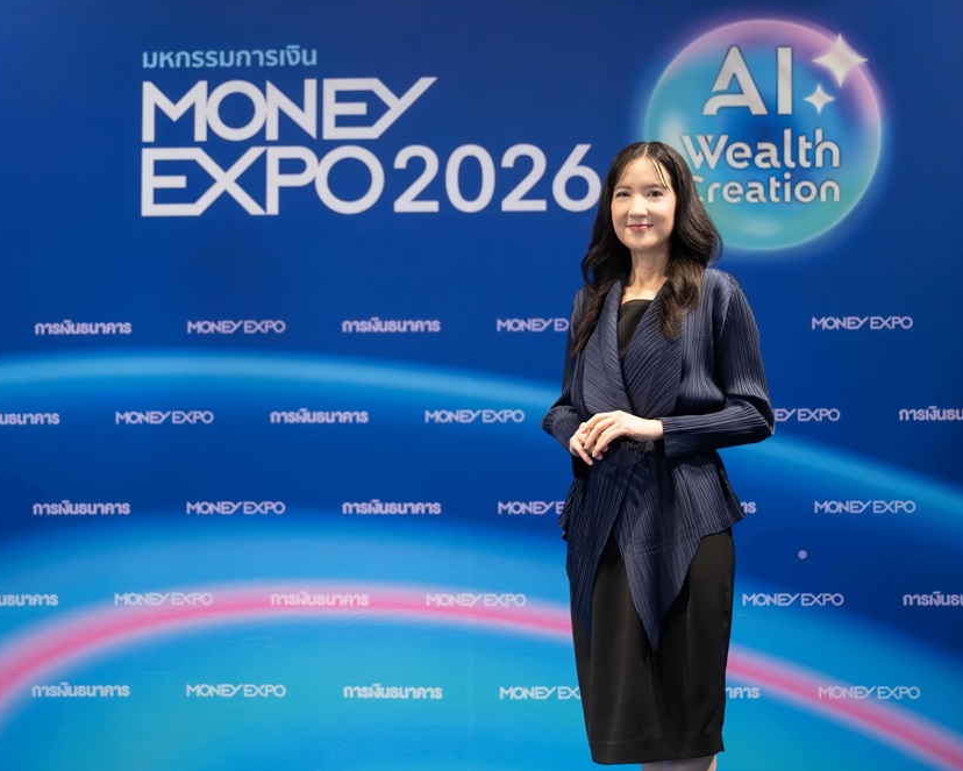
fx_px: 1939
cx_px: 454
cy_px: 384
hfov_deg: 27.9
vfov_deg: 22.5
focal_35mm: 68
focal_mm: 60
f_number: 2.8
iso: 3200
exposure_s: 1/200
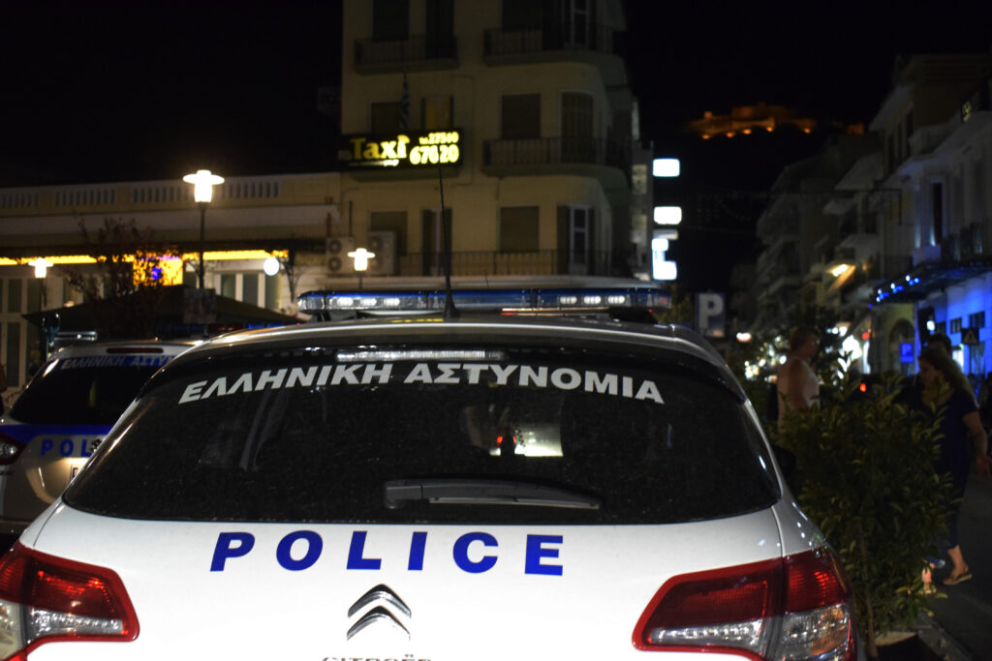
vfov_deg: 29.9
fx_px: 1240
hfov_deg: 43.6
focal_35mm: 45
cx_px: 496
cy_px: 330
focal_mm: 30
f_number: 5
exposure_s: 1/100
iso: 6400
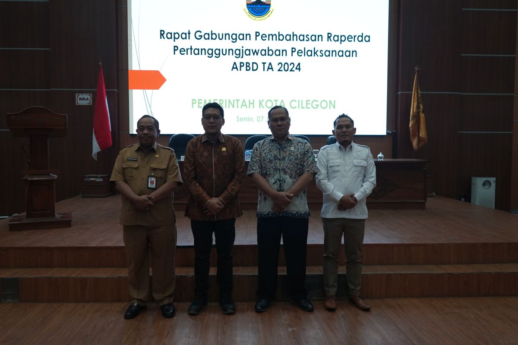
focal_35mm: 29
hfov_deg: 63.7
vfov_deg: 45.0
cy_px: 172
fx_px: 417
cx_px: 259
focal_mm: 29
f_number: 4
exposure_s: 1/160
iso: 5000
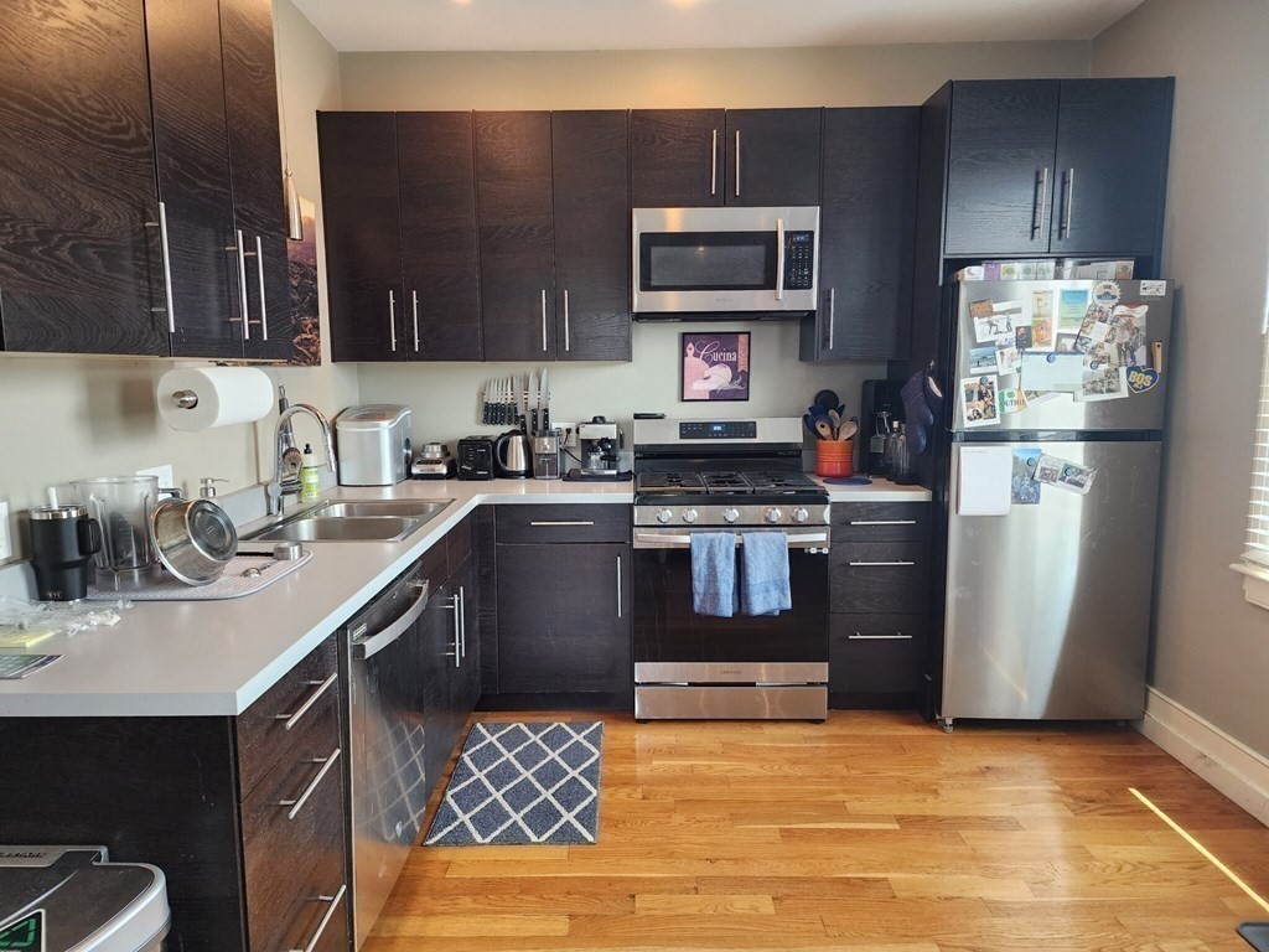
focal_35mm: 23
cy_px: 476
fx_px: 843
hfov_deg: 73.9
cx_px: 634
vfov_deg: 58.9
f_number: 1.8
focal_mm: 6.4
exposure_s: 1/120
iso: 320
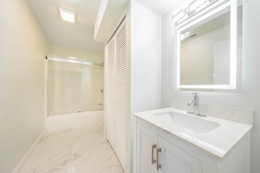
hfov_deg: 112.6
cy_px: 86
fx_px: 87
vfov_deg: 90.0
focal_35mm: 12
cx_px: 130
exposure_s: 1/50
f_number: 7.1
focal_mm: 12
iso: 640
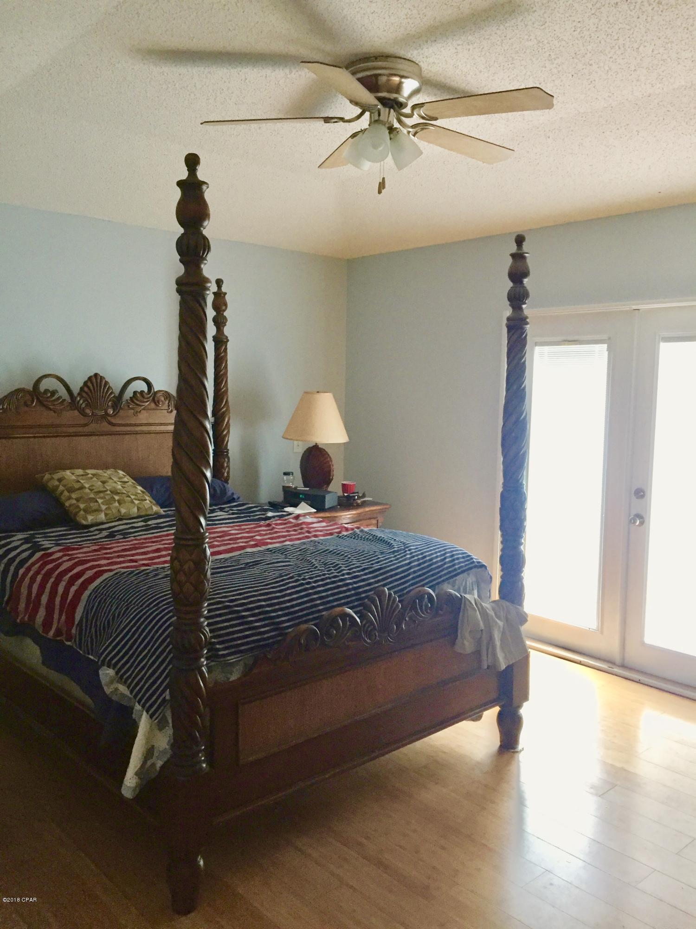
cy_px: 464
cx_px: 348
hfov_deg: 48.2
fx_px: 777
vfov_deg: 61.7
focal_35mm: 29
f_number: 2.2
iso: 160
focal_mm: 4.15
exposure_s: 1/30
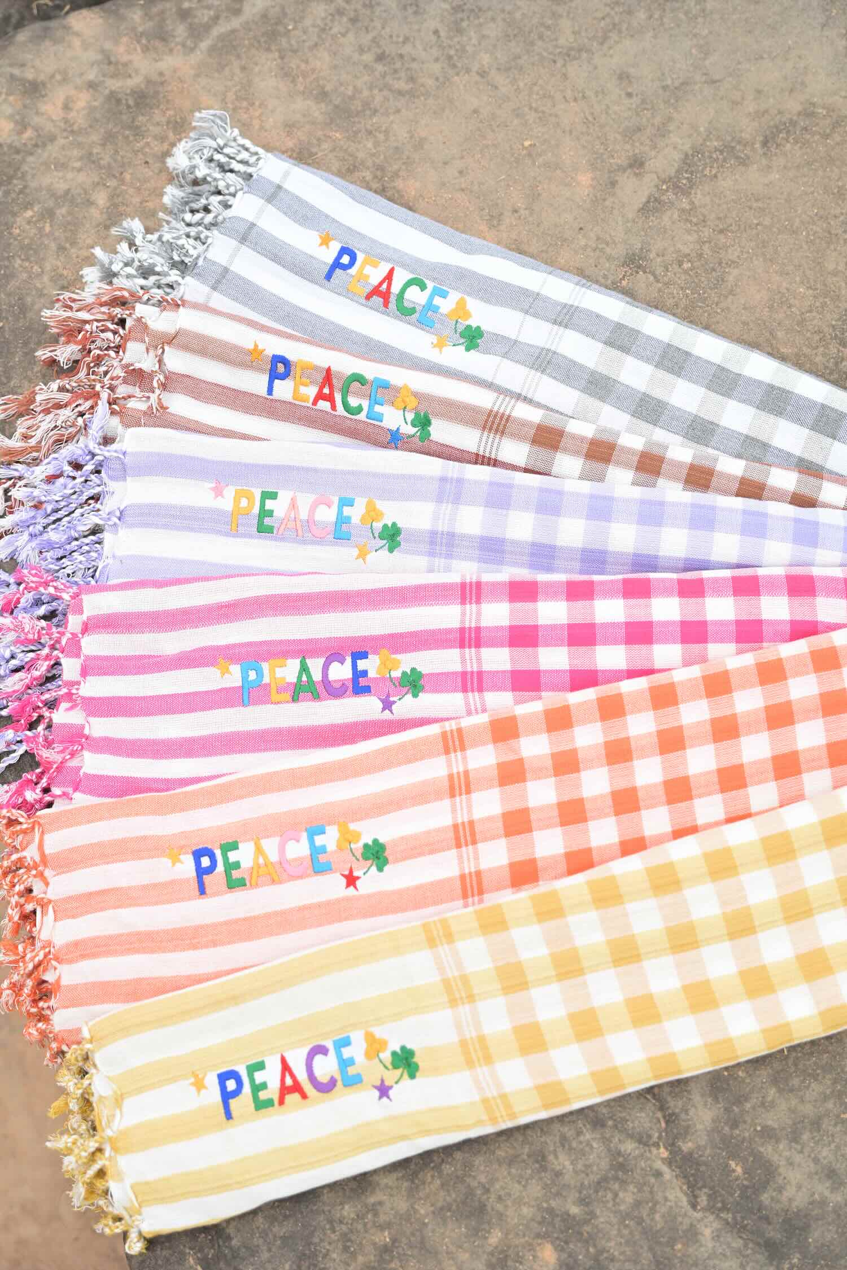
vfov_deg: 39.6
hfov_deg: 27.0
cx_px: 424
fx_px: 1764
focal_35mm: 50
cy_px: 635
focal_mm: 50
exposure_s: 1/400
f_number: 4
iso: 250
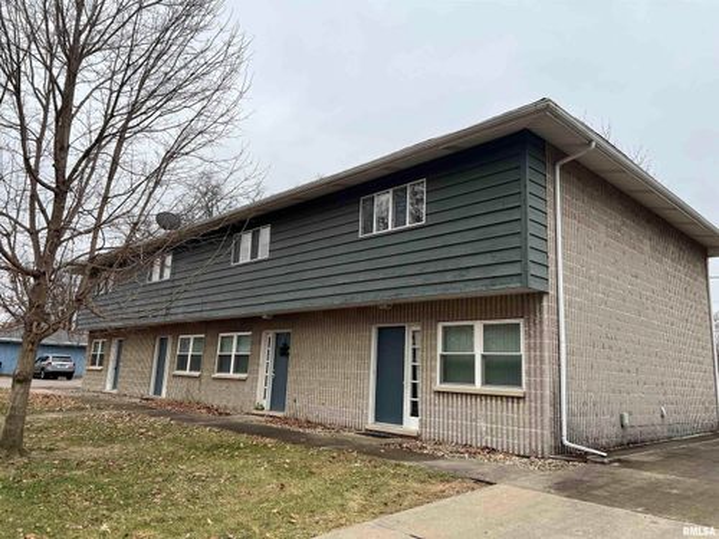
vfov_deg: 53.1
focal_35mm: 26
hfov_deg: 67.3
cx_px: 360
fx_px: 540
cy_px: 270
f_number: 1.5
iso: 50
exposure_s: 1/873
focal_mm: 5.7
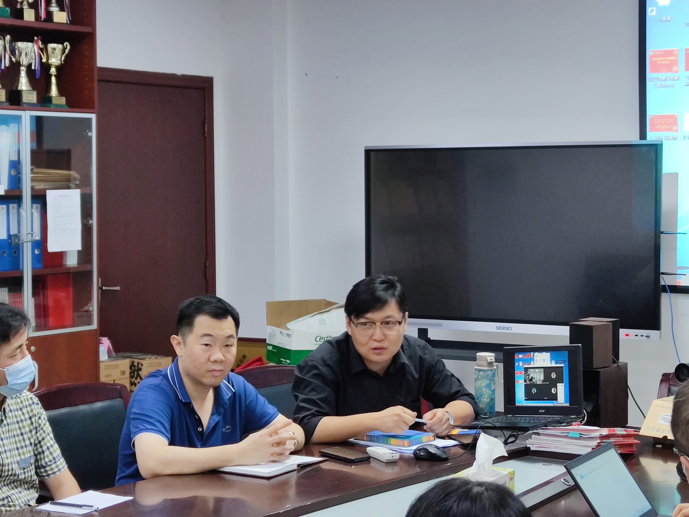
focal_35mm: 69
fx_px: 1373
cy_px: 258
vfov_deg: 21.3
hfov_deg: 28.2
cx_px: 344
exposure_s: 1/60
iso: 249
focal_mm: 6.72
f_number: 1.69
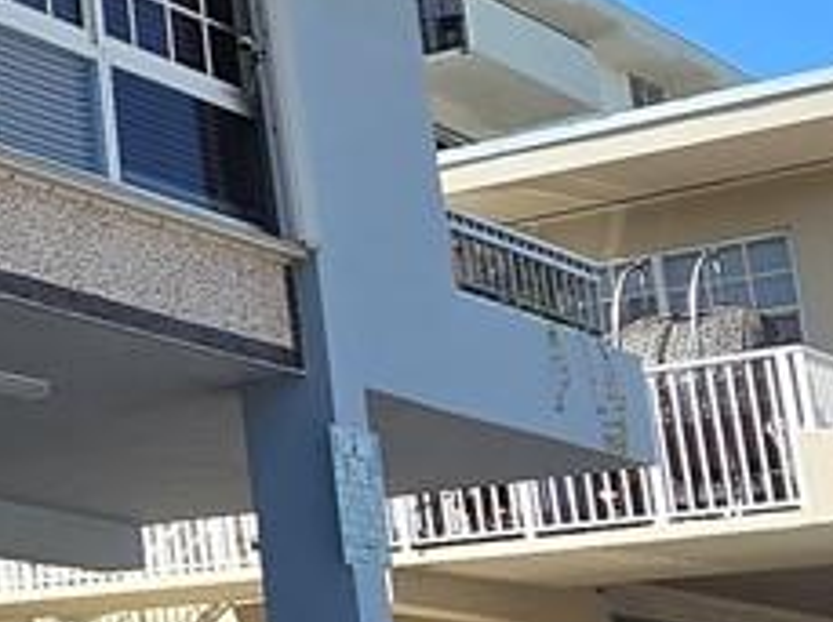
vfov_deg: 16.2
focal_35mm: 91
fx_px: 2186
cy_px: 244
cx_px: -771
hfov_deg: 16.8
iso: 50
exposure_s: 1/1588
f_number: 2.2
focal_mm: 2.2
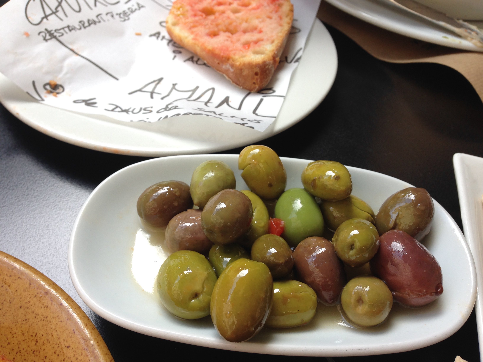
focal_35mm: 33
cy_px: 181
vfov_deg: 42.9
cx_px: 242
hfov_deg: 55.4
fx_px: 460
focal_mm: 4.12
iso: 50
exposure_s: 1/171
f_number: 2.4
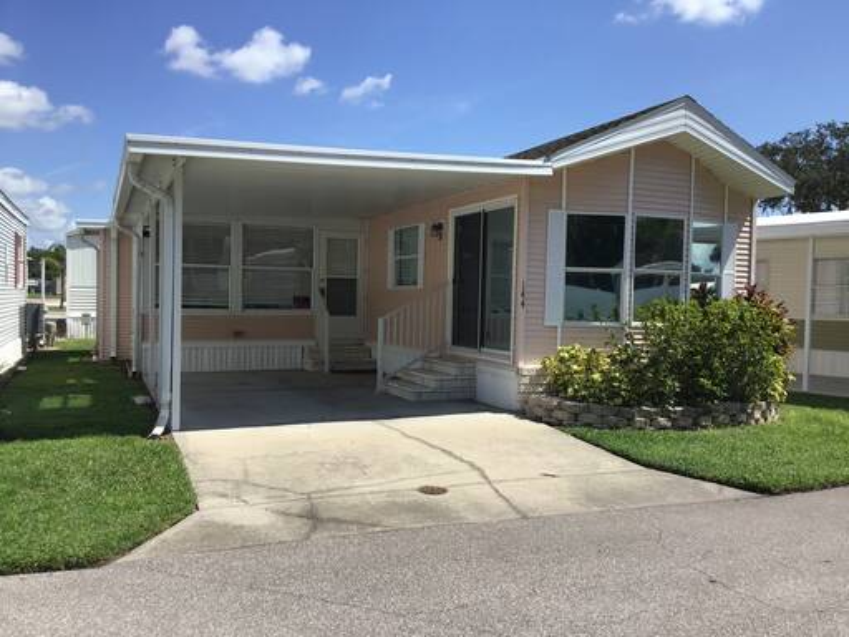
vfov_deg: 45.4
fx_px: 760
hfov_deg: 58.4
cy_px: 318
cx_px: 424
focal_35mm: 31
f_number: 2.4
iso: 25
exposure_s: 1/1359
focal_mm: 3.3
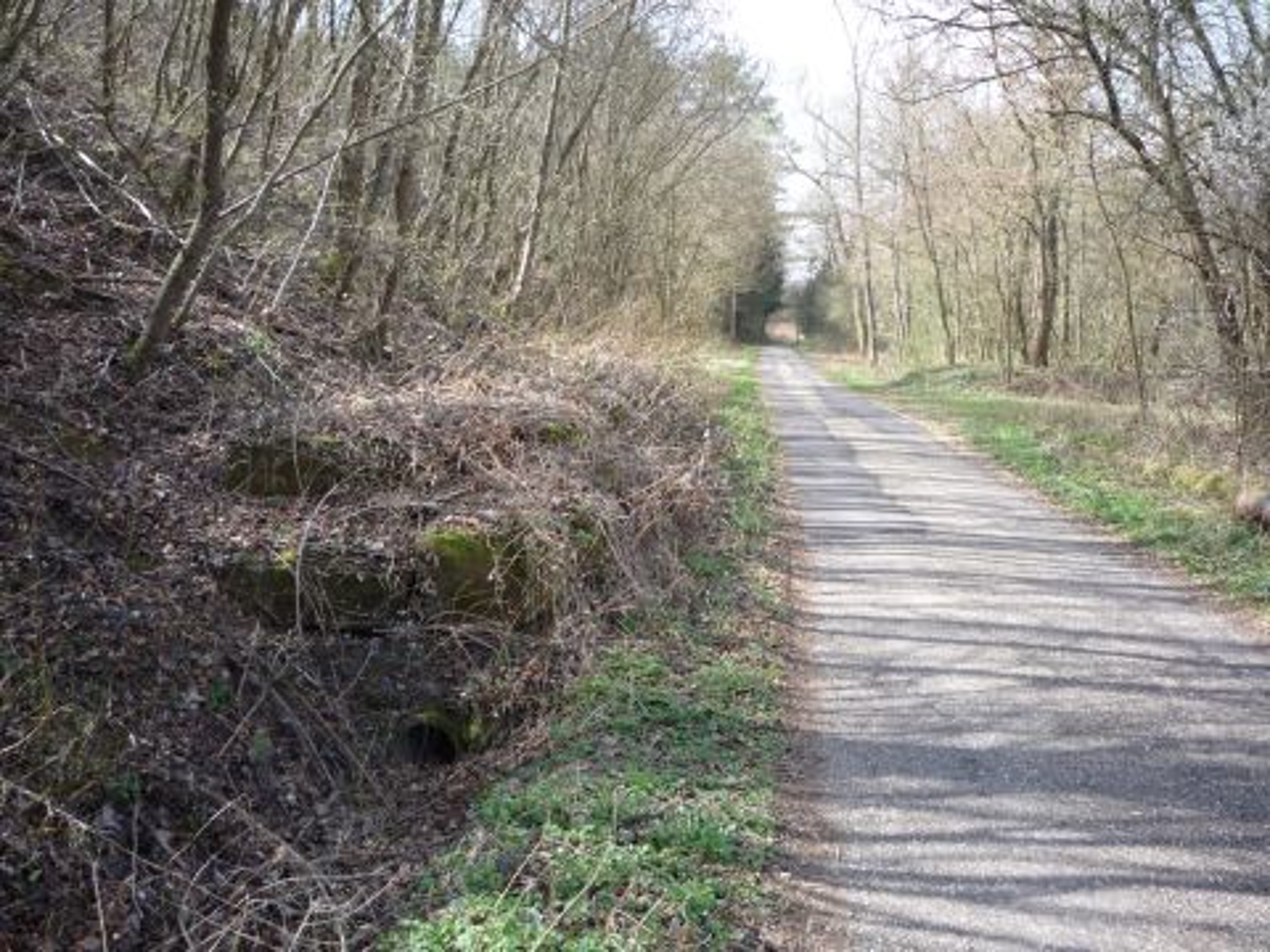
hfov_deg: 56.8
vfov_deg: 44.2
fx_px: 1174
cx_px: 635
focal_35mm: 32
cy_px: 476
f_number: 4
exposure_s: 1/125
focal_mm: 5.2
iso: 100
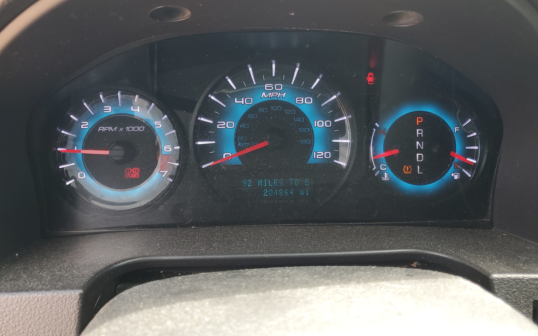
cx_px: 270
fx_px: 410
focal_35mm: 28
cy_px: 136
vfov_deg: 44.3
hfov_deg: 66.5
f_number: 1.5
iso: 57
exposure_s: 1/100
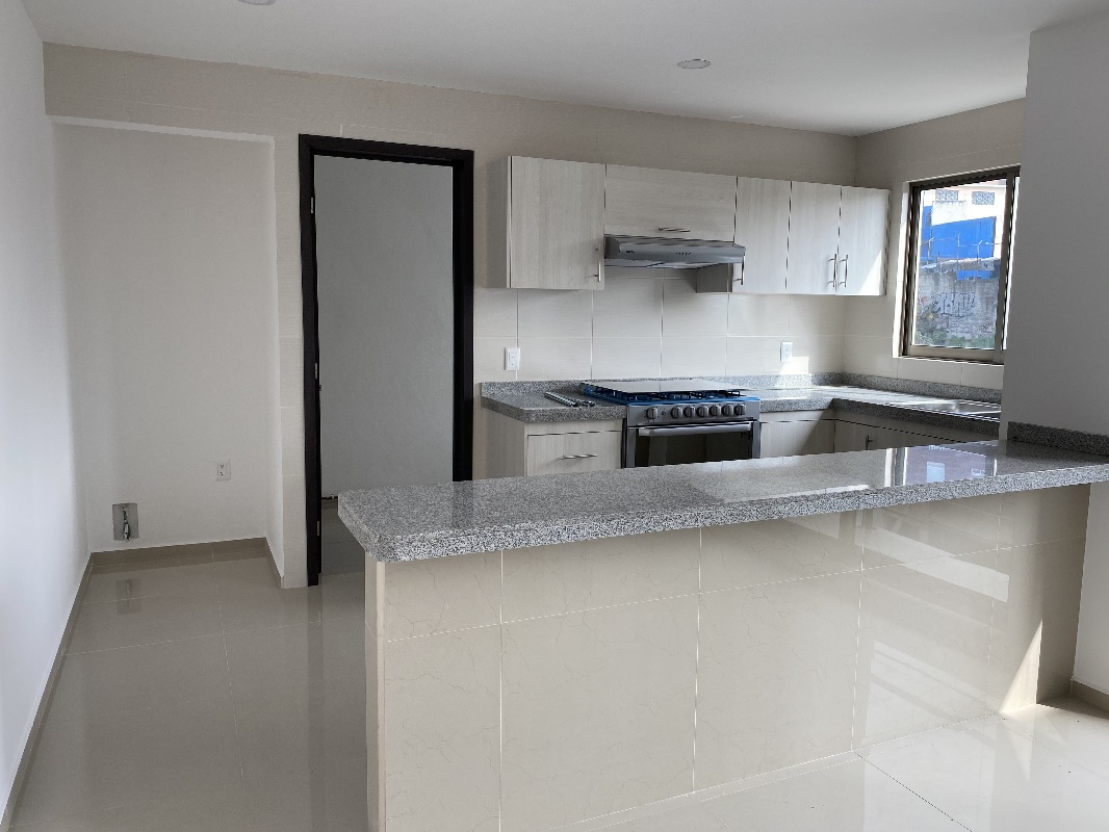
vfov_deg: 53.1
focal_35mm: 26
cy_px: 416
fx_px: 833
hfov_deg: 67.3
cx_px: 554
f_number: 1.8
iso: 32
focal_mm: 4.25
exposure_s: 1/267
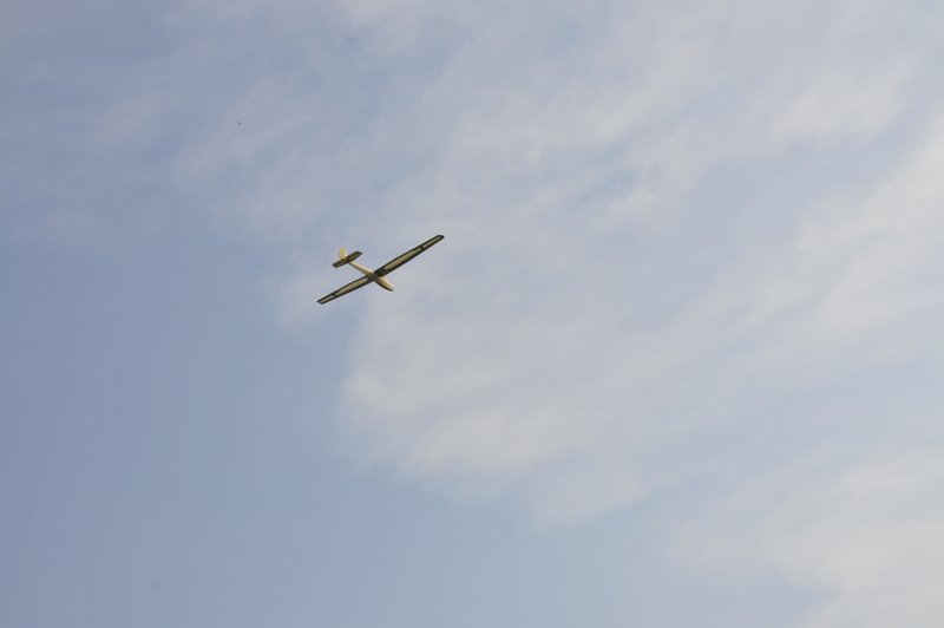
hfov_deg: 41.1
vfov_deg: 28.0
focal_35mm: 48
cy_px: 314
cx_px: 472
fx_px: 1258
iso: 400
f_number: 11
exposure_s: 1/500
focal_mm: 32
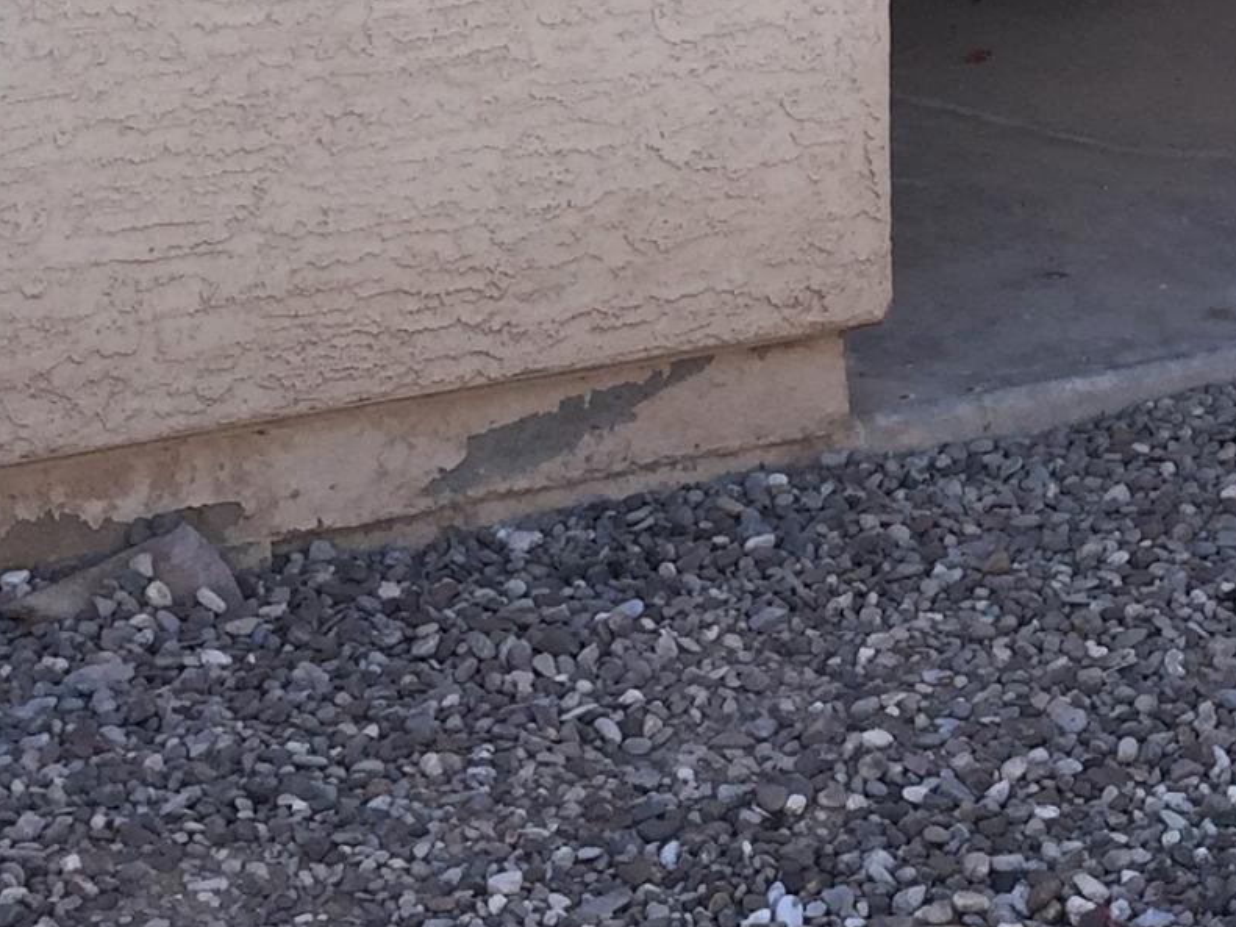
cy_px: -399
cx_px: 1303
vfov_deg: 12.9
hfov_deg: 17.4
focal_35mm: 110
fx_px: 3927
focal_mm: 4.15
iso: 32
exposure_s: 1/694
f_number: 2.2
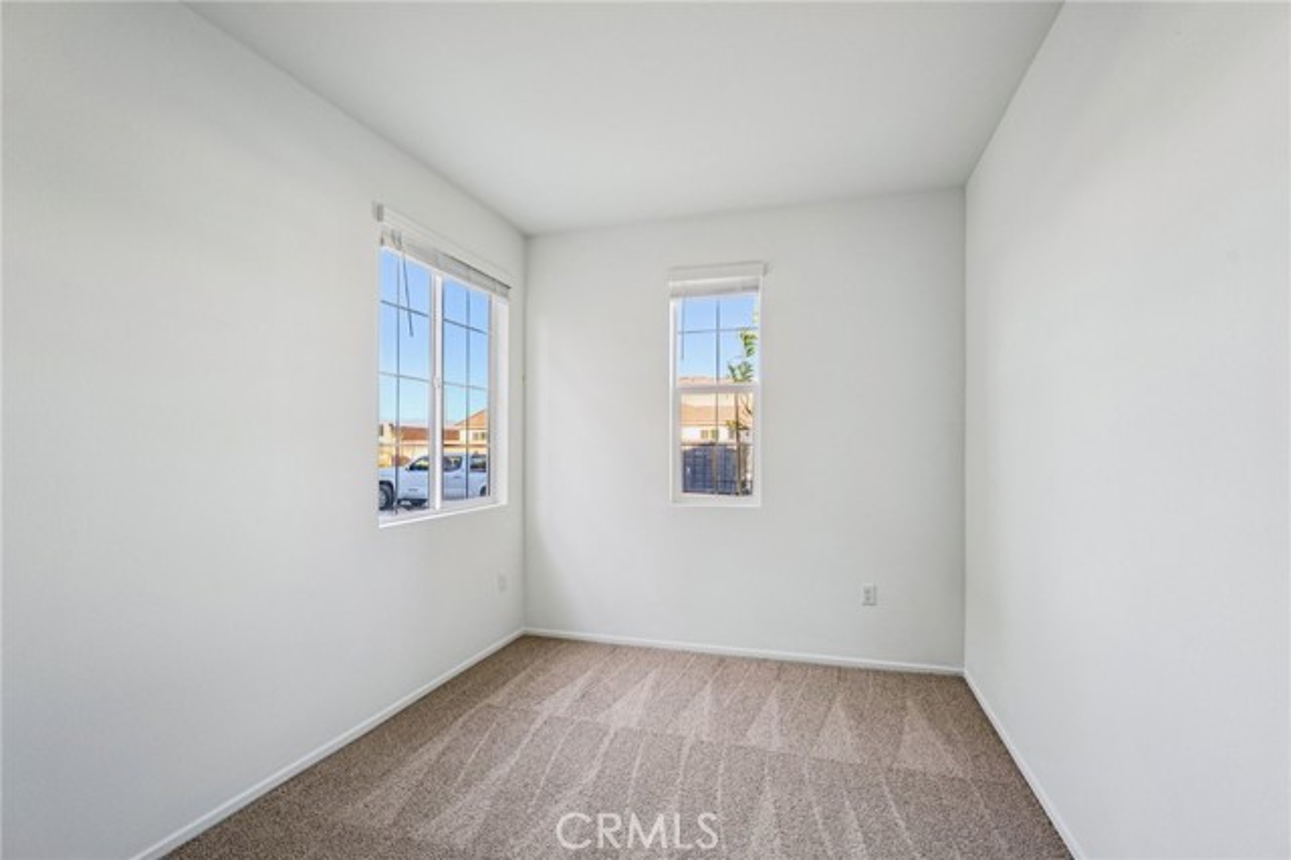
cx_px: 646
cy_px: 430
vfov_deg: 73.0
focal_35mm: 16
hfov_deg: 96.1
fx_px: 581
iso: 320
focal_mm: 16.2
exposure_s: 1/30
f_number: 8
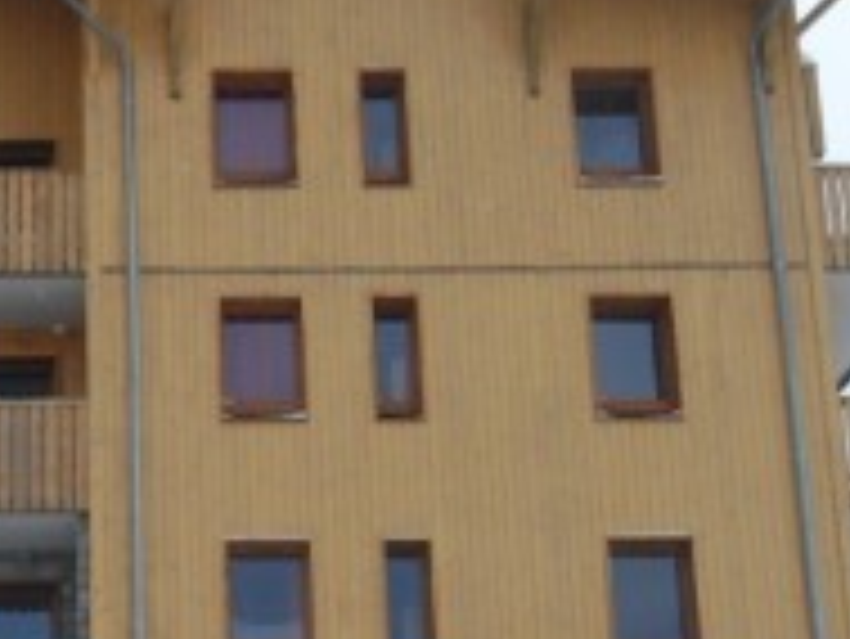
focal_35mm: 89
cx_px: 31
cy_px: 626
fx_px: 2187
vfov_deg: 16.3
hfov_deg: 21.3
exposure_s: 1/90
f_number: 8.2
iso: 80
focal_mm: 6.3
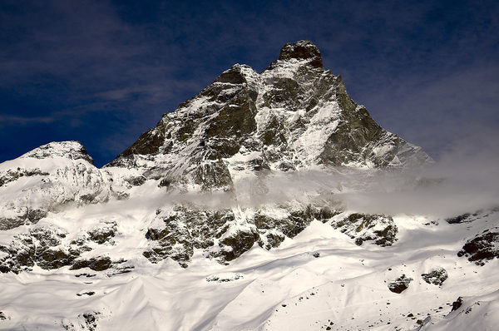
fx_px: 706
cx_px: 250
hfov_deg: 38.9
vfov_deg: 26.4
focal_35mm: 51
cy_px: 166
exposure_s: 1/2000
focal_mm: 34
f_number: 8
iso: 100
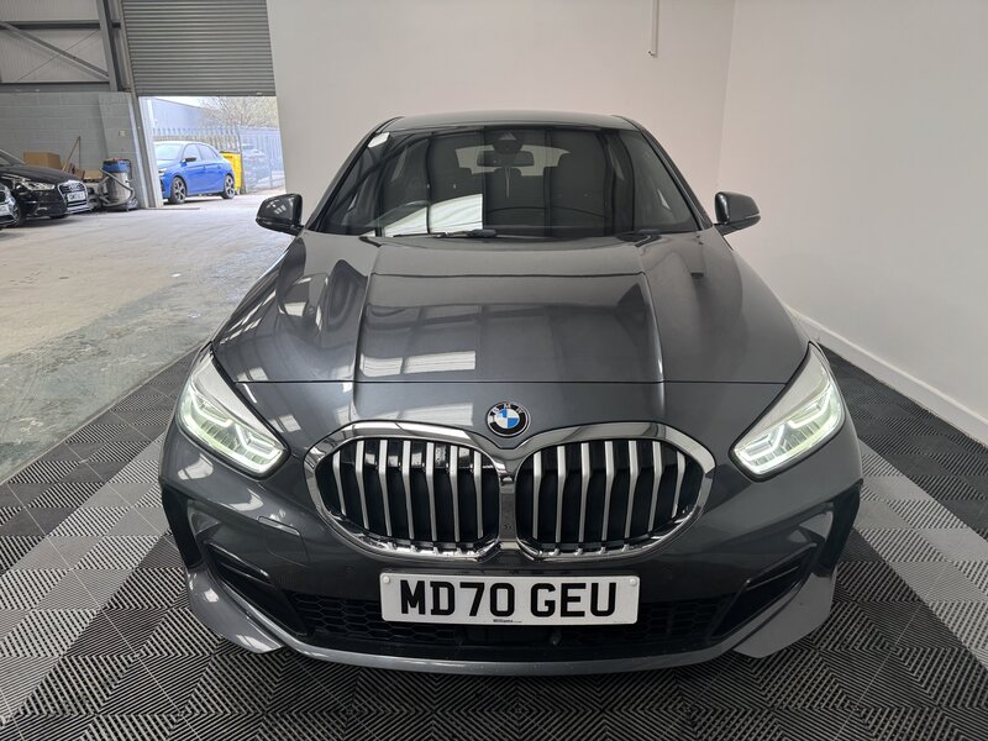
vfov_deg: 56.8
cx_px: 494
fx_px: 685
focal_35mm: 24
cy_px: 370
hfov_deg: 71.6
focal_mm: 6.76
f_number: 1.78
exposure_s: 1/98
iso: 160
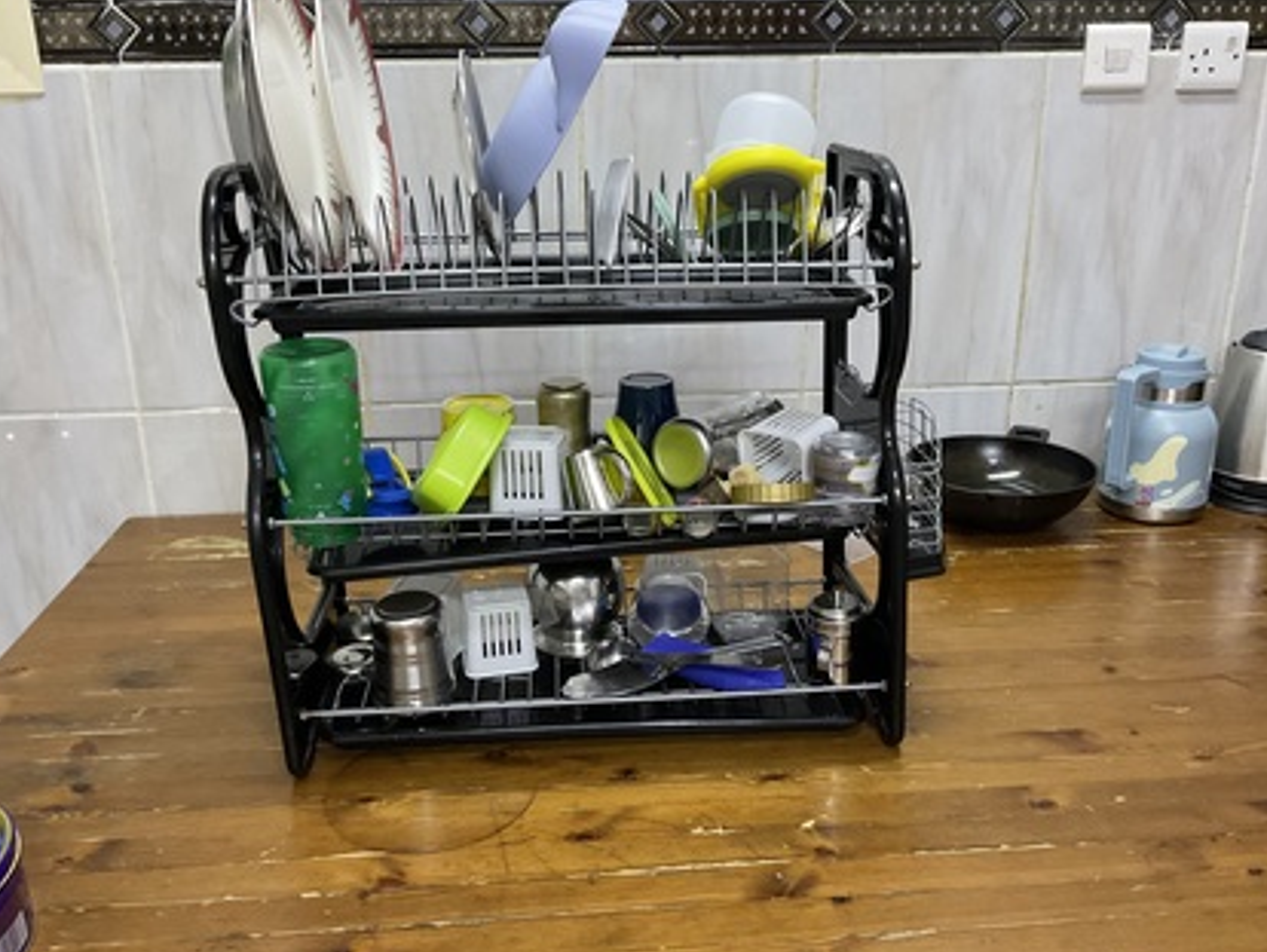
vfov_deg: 44.2
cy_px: 491
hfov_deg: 56.8
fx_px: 1172
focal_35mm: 32
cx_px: 650
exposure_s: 1/60
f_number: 1.8
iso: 250
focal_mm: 3
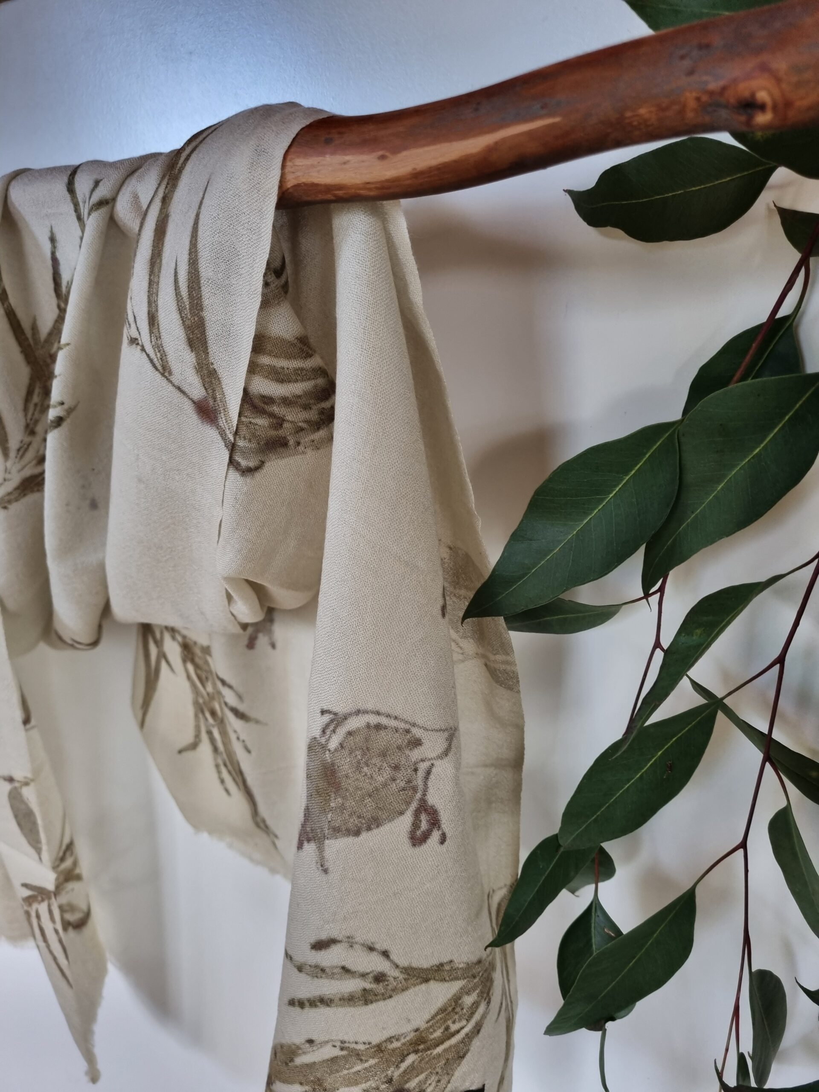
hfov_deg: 53.1
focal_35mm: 26
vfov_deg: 67.3
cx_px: 410
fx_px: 820
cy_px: 546
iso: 160
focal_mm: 5.4
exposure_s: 1/100
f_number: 1.8
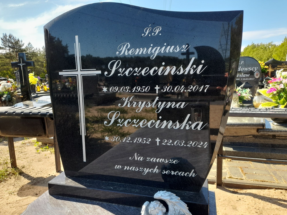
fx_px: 207
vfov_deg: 54.9
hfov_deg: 69.4
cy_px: 108
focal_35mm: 25
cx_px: 144
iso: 20
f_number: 2
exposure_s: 1/128
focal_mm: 4.6
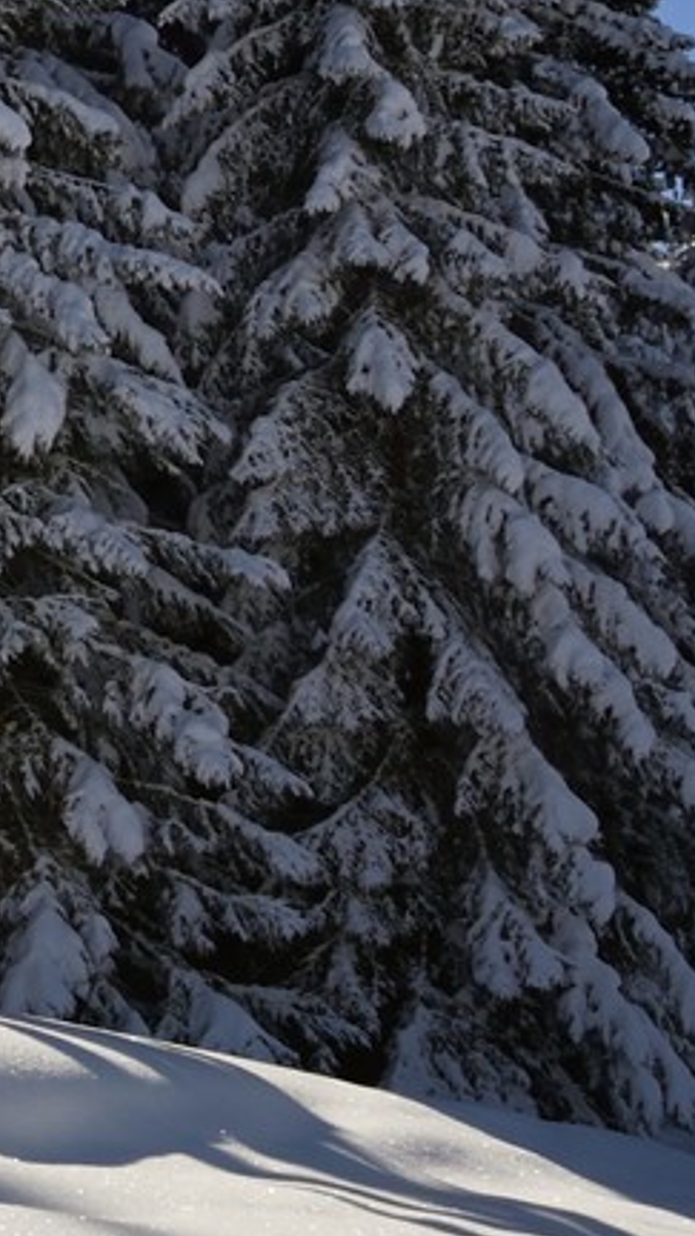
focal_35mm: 93
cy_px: -54
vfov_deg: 21.9
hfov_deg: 9.9
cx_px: -1381
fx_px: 3047
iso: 200
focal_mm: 24
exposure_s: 1/500
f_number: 13
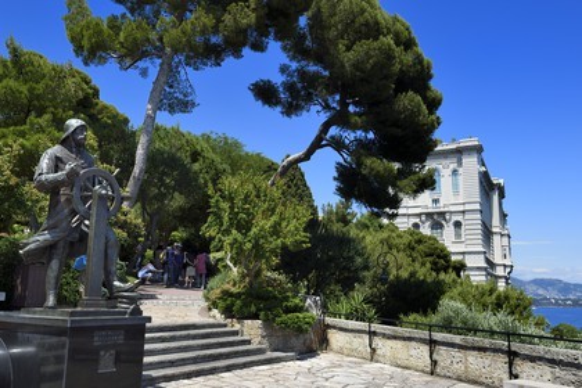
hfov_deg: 63.7
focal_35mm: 29
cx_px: 291
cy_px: 194
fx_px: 469
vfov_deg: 45.0
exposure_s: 1/200
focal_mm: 29
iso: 200
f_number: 13
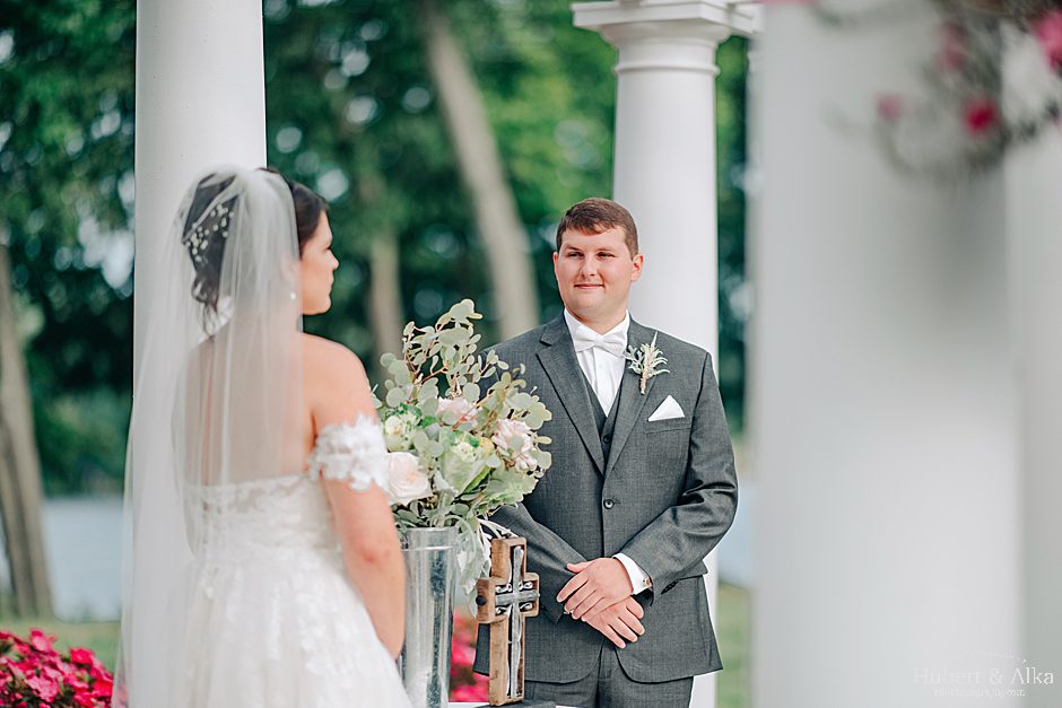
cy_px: 354
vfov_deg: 13.0
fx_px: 3098
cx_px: 531
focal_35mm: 105
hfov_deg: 19.5
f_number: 1.6
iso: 250
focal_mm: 105
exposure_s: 1/6400
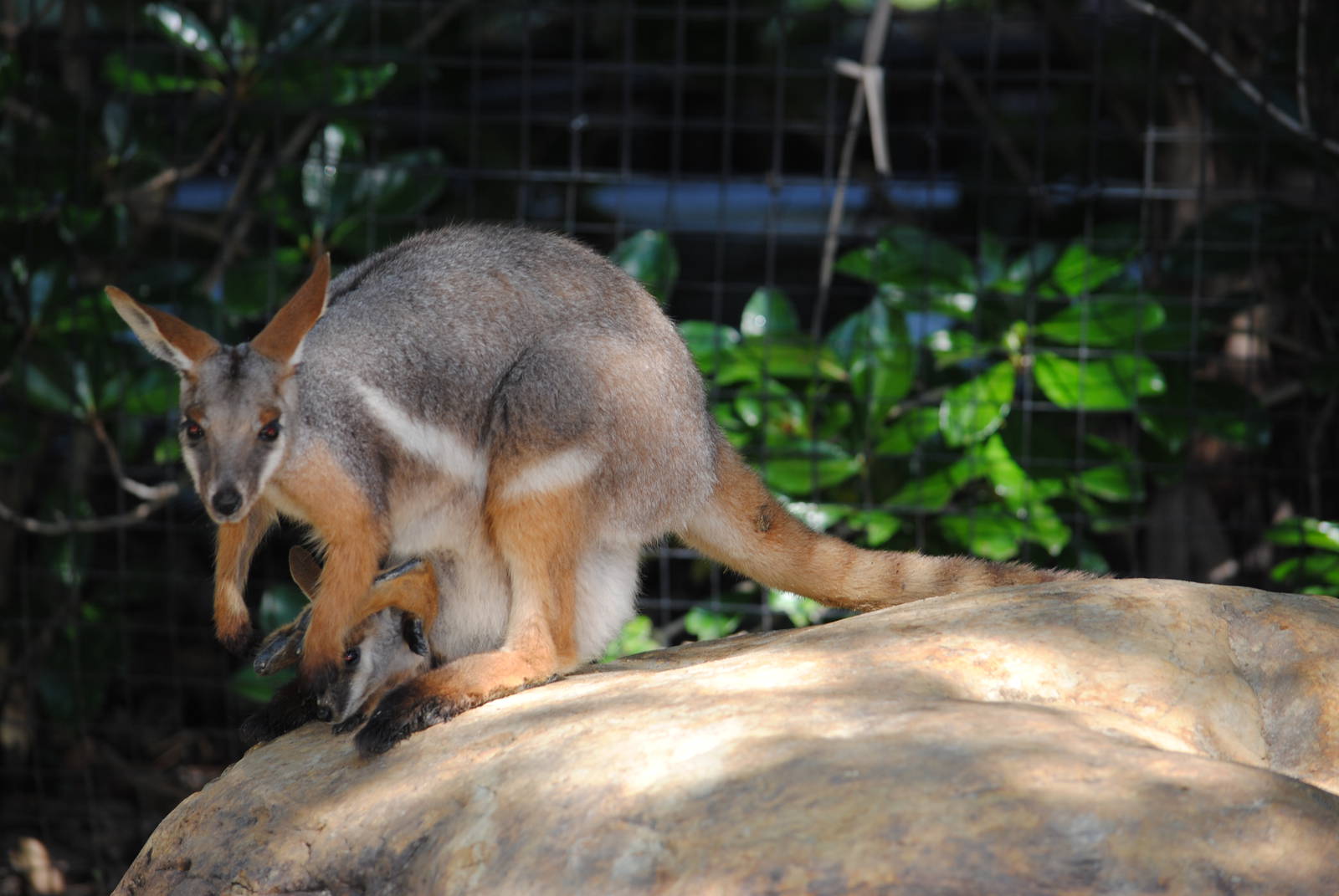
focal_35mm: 188
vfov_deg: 7.3
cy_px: 448
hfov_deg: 11.0
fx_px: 6982
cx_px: 670
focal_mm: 125
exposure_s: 1/125
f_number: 4.8
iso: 100
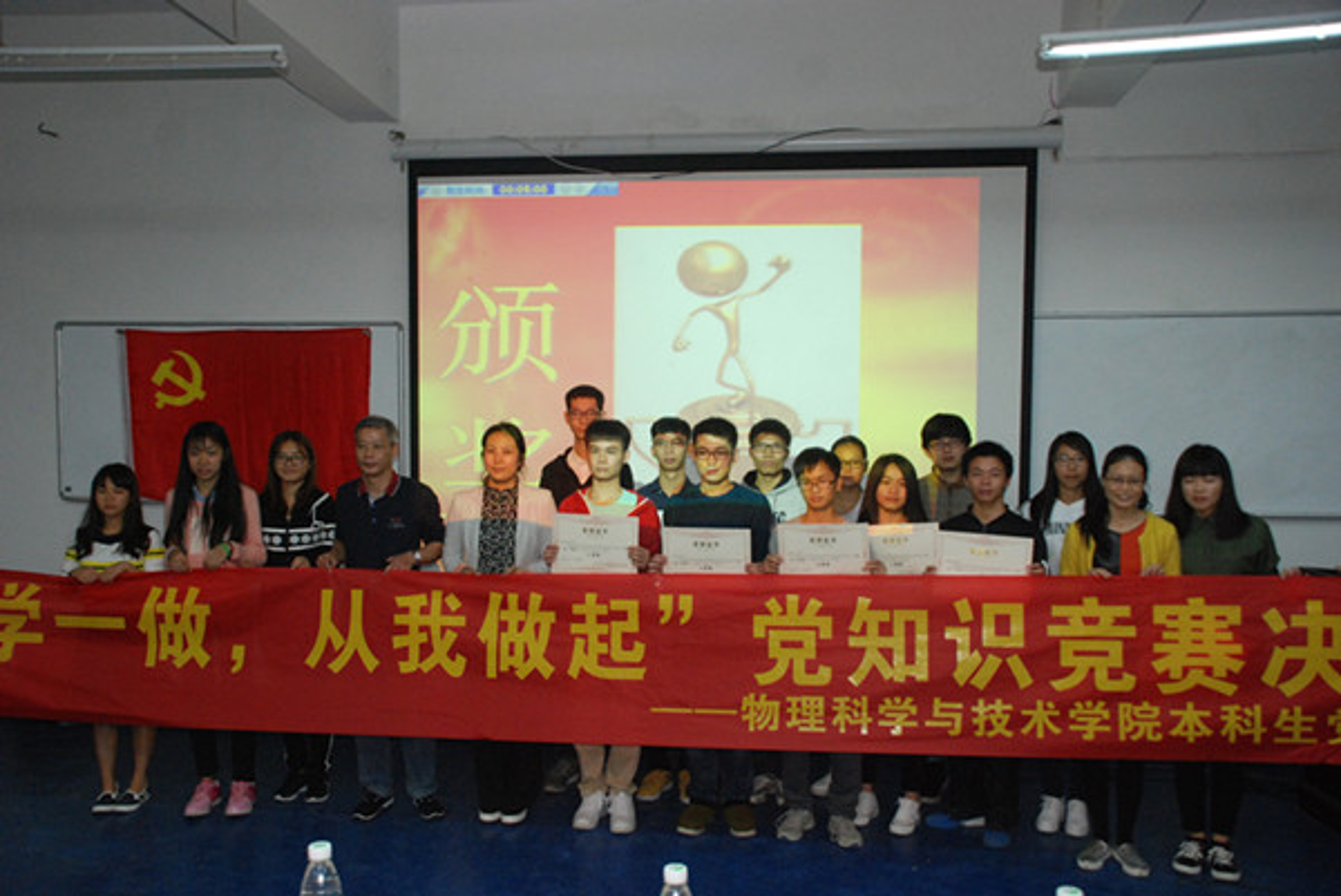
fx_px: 1230
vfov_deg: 40.0
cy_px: 448
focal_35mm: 33
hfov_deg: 57.2
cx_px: 670
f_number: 5.6
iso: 1250
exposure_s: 1/60
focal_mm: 22
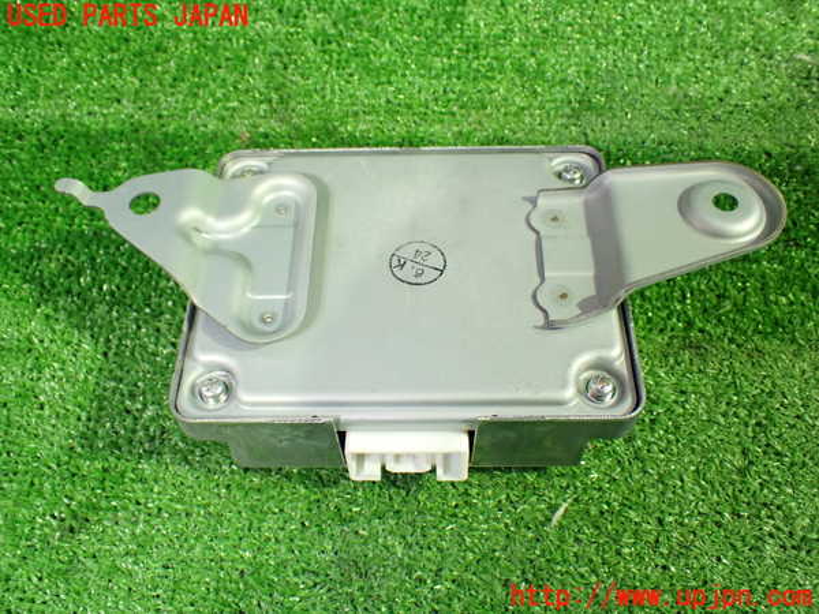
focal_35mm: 36
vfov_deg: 39.7
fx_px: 852
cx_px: 410
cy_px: 307
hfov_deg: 51.4
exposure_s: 1/40
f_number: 2.5
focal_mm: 6.37
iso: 800
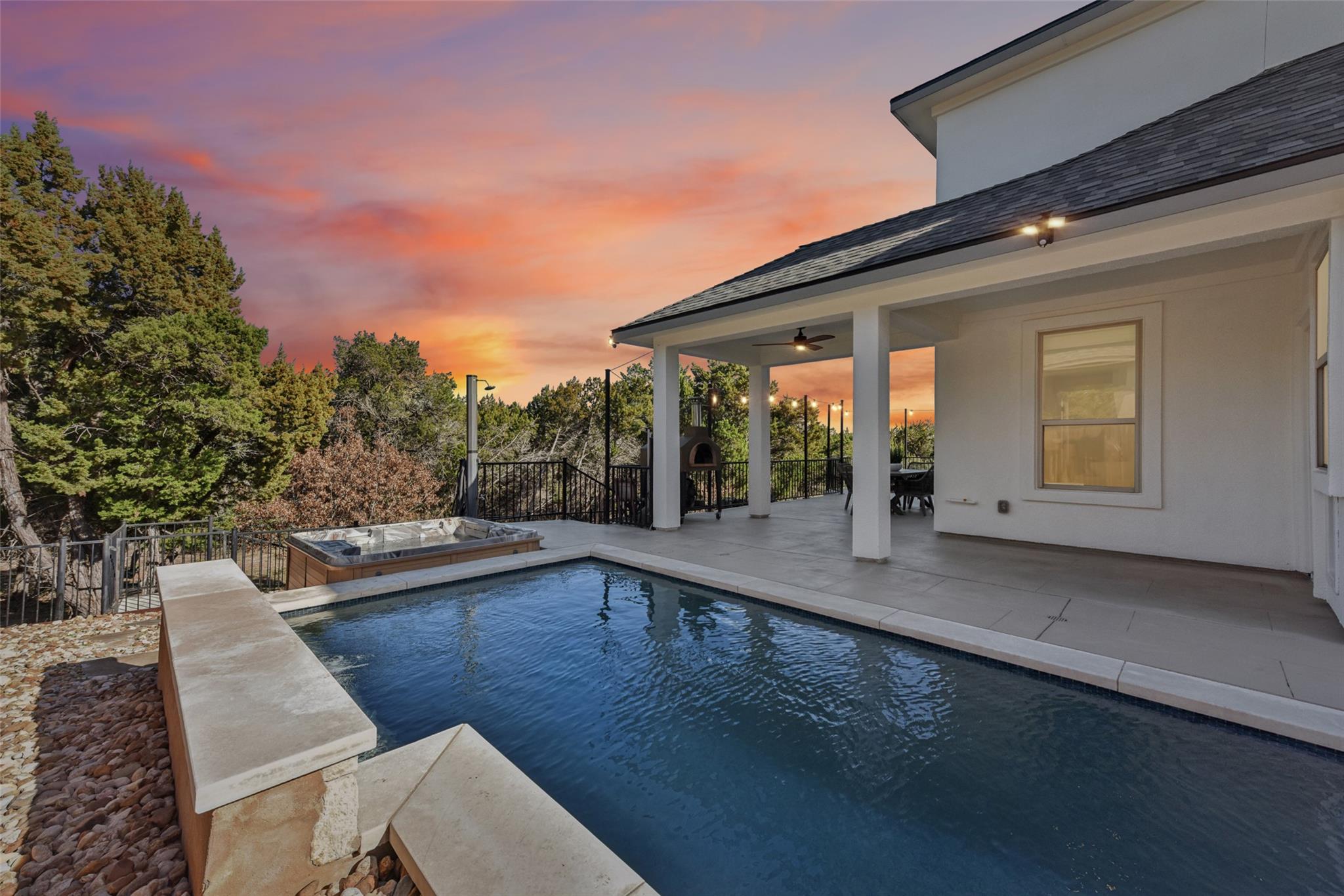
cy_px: 448
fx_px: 523
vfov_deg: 81.2
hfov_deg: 104.3
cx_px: 672
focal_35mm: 14
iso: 400
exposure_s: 1/800
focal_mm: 14
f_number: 8
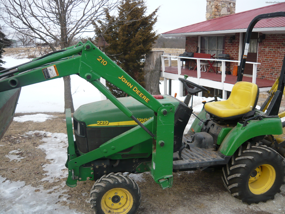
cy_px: 107
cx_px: 142
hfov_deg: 55.4
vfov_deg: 42.9
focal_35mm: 33
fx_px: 272
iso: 100
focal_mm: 5.5
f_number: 2.8
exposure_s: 1/250
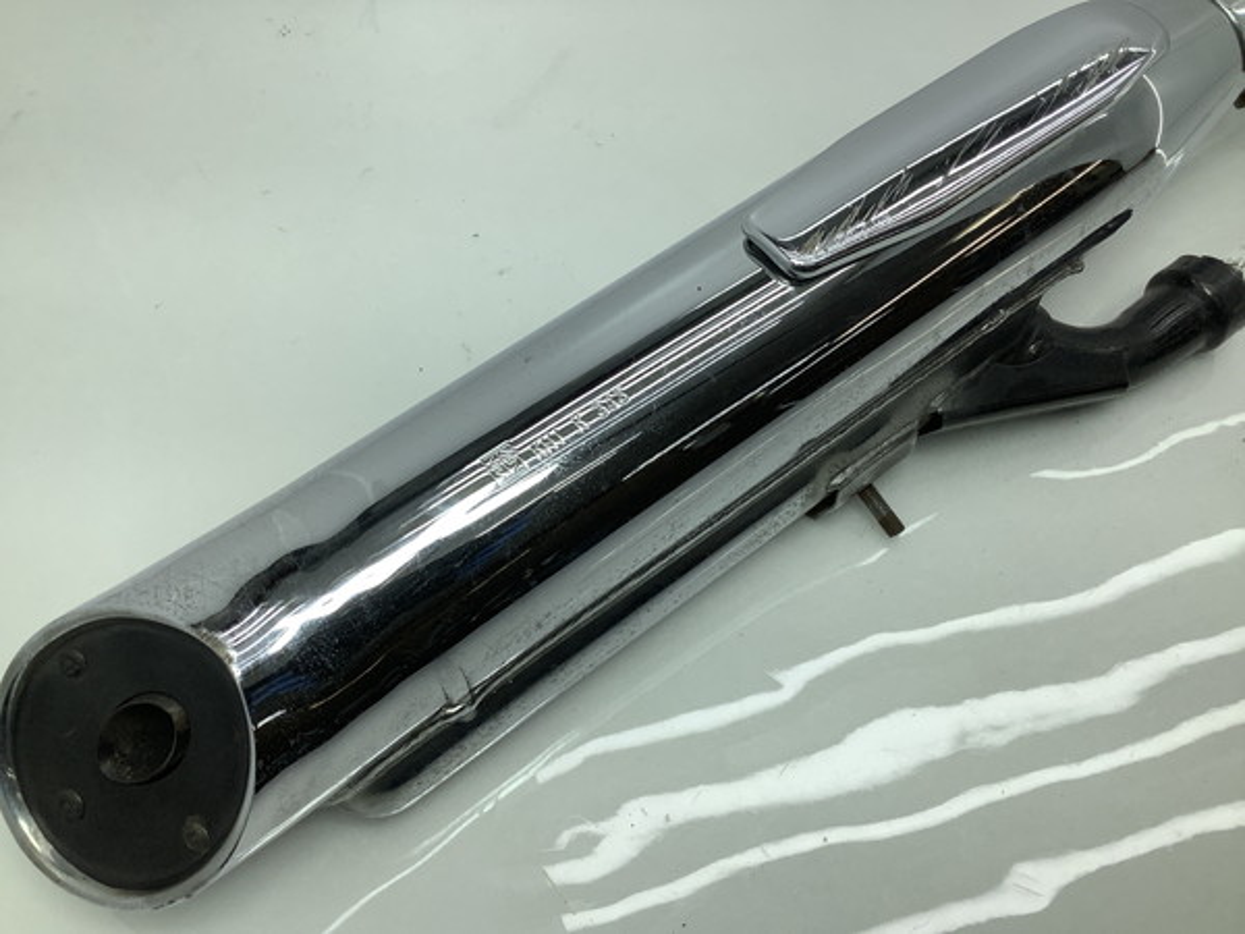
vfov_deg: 45.4
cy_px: 467
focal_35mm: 31
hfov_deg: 58.4
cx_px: 622
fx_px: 1115
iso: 25
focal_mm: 3.3
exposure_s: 1/558
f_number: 2.4
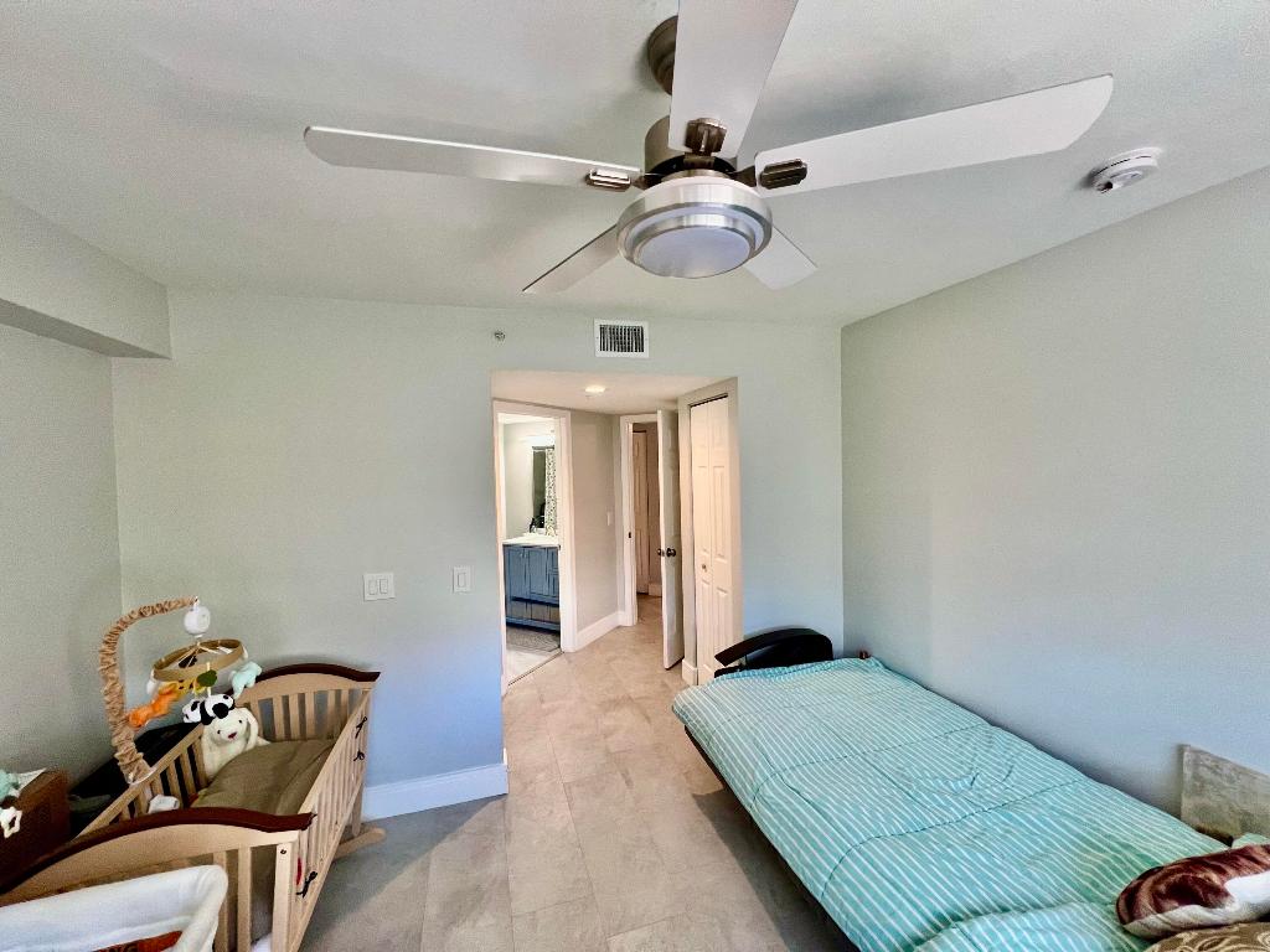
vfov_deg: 89.9
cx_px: 635
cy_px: 476
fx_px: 477
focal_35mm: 13
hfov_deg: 106.2
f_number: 1.8
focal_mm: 1.57
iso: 160
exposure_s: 1/120
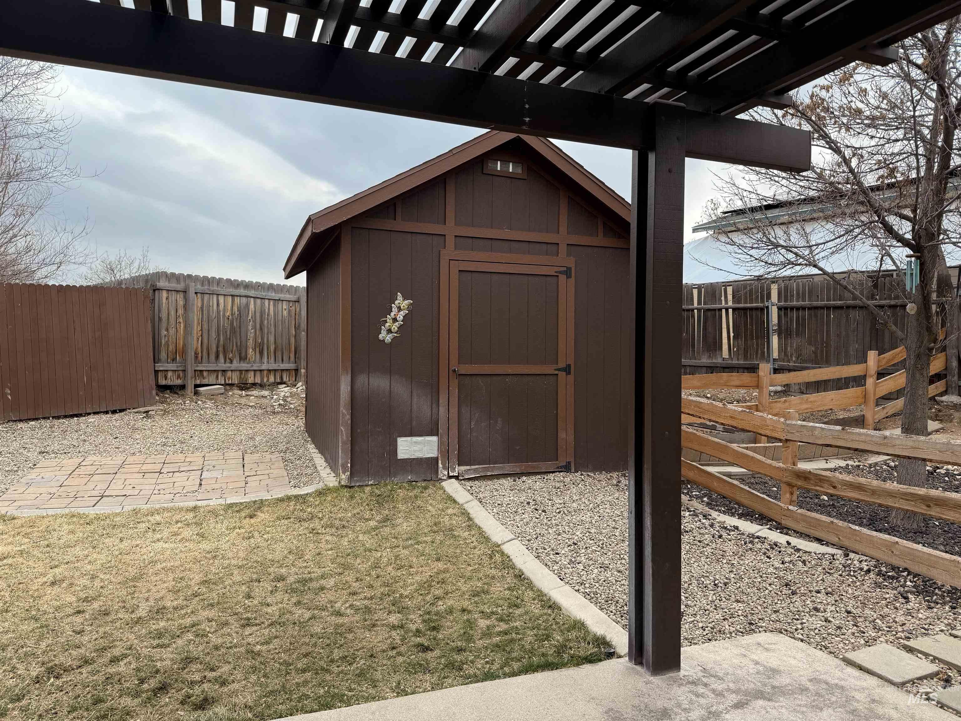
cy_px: 360
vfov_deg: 56.8
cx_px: 480
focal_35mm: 24
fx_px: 666
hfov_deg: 71.6
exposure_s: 1/1493
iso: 100
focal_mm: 6.76
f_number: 1.78
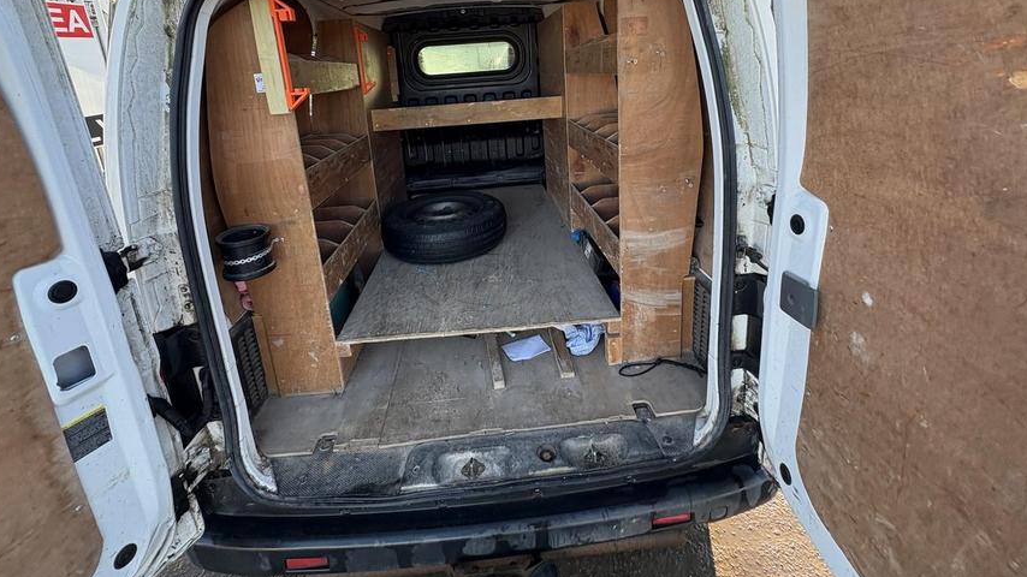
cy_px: 178
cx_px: 503
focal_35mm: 16
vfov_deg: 64.7
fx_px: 436
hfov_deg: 99.4
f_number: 2.2
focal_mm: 2.22
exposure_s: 1/136
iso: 80
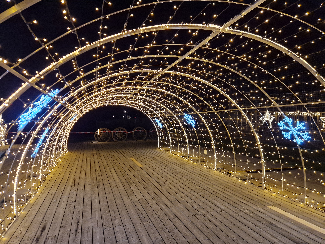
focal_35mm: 23
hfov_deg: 73.9
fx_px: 216
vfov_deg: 58.9
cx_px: 162
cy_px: 122
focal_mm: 5.4
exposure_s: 1/100
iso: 500
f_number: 1.8
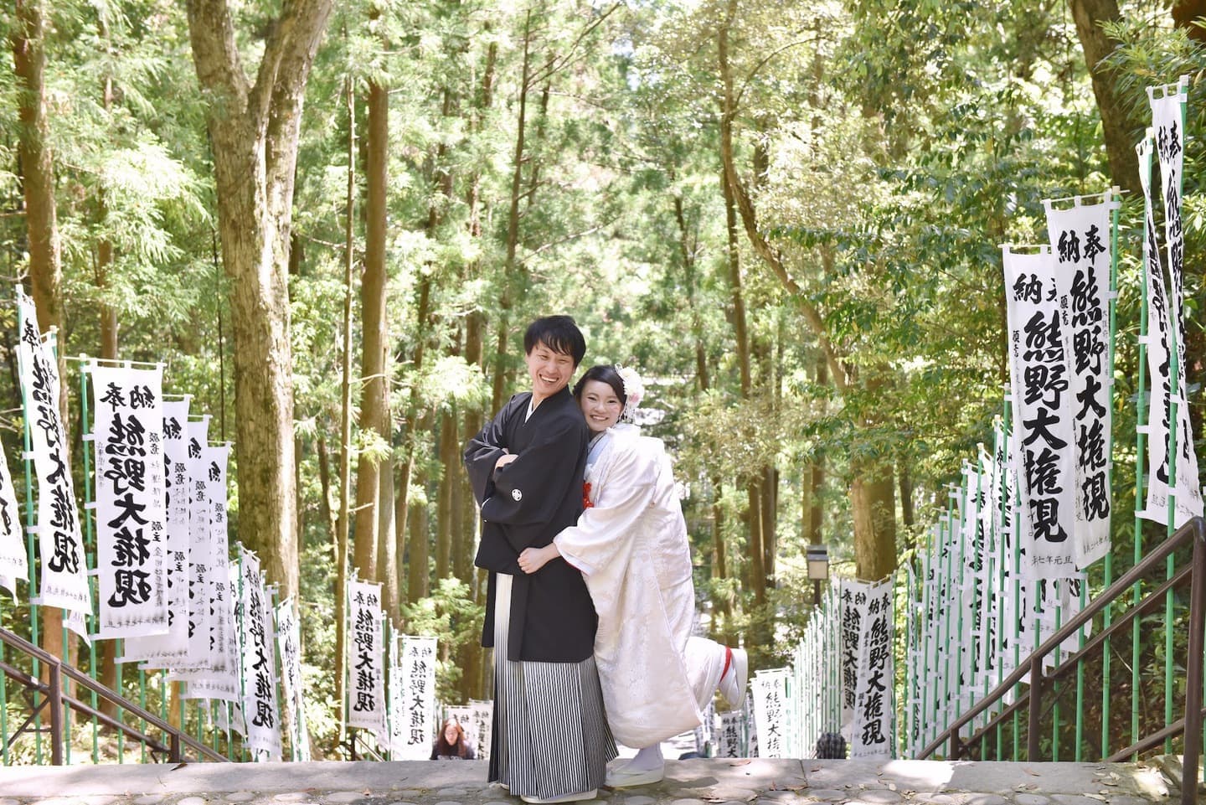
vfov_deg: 27.0
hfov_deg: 39.6
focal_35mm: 50
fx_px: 1675
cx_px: 603
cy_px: 402
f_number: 5.6
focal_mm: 50
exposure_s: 1/640
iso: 2000
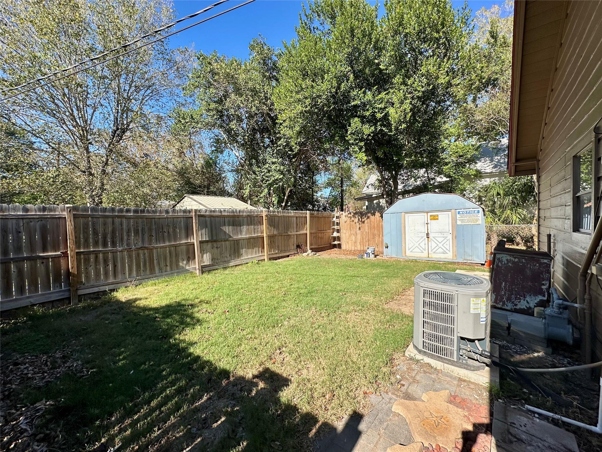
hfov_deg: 102.1
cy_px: 226
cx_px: 301
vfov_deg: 85.7
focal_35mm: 14
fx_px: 243
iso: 40
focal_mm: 2.22
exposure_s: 1/1247
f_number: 2.2
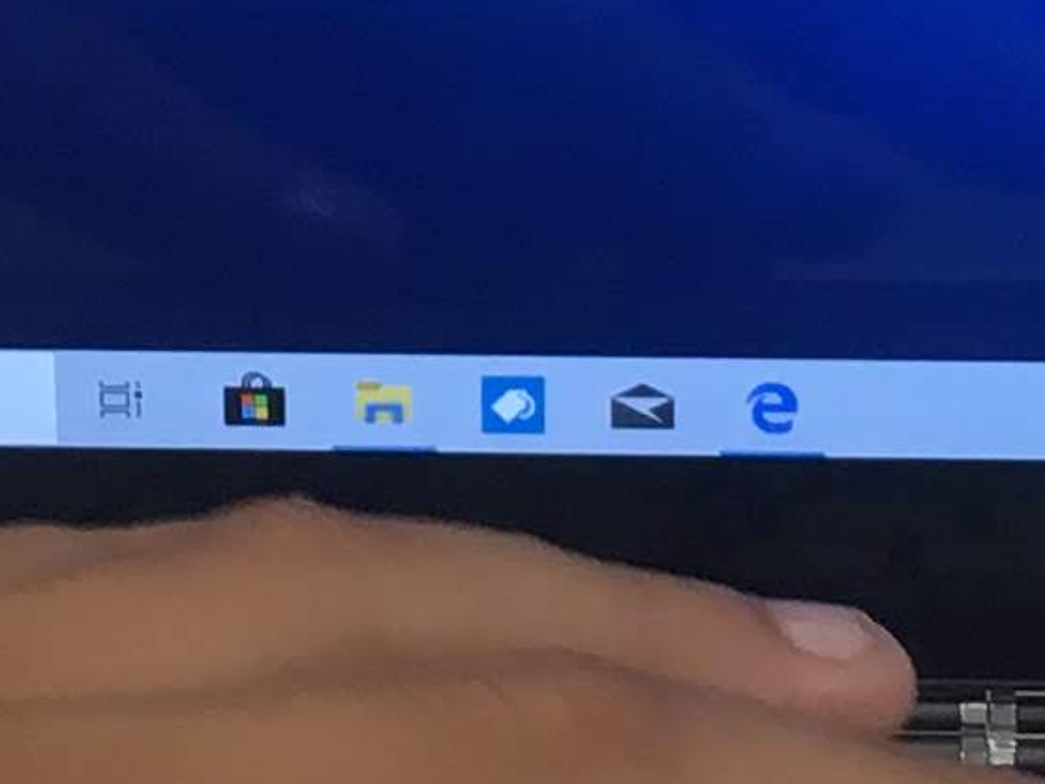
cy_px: 339
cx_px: 443
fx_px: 6341
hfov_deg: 9.4
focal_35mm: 210
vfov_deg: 7.1
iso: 50
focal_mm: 4.15
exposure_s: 1/30
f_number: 2.2
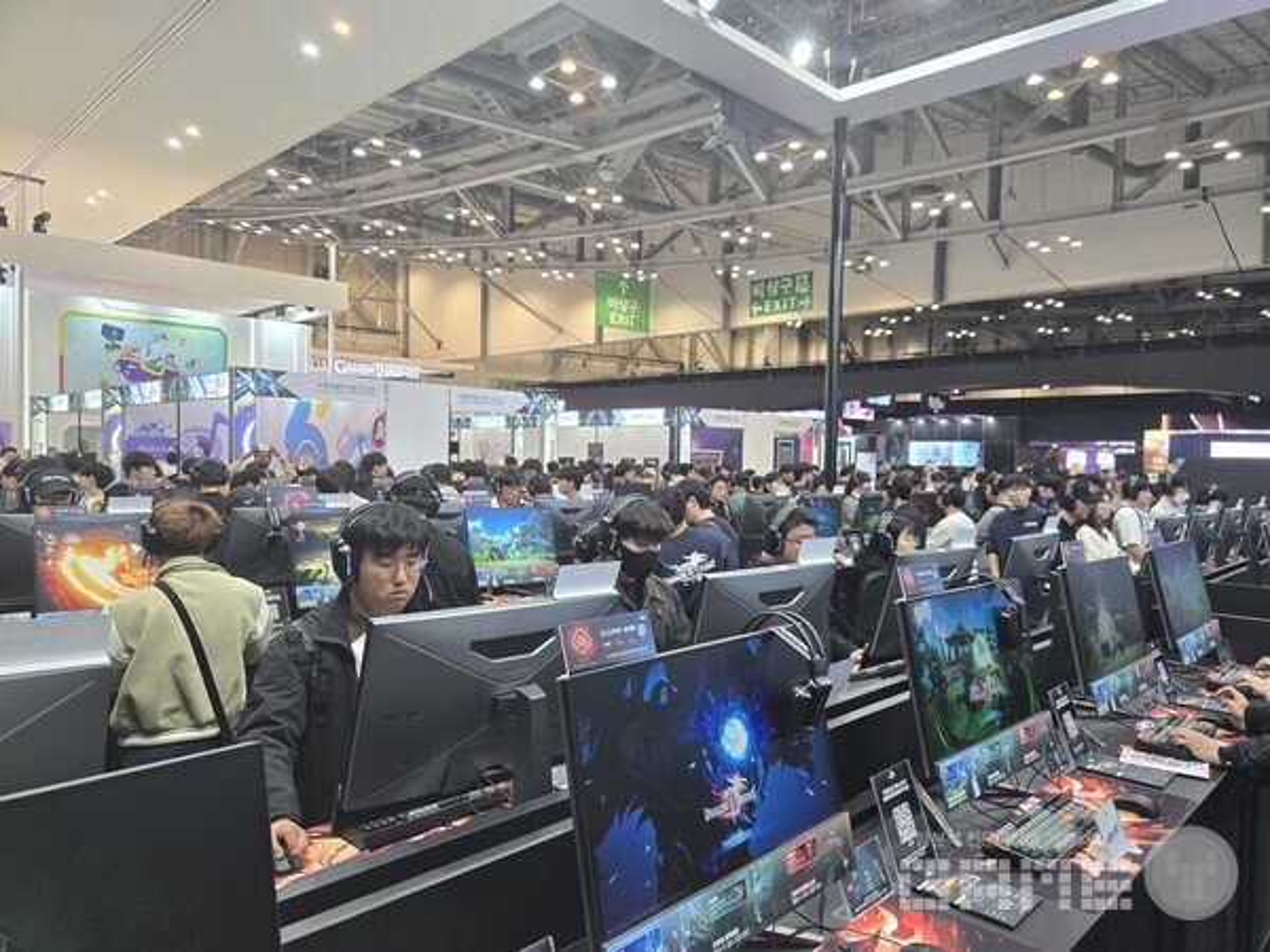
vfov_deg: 58.9
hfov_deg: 73.9
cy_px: 476
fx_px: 844
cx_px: 635
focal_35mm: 23
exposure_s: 1/120
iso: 160
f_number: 1.8
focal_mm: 5.4
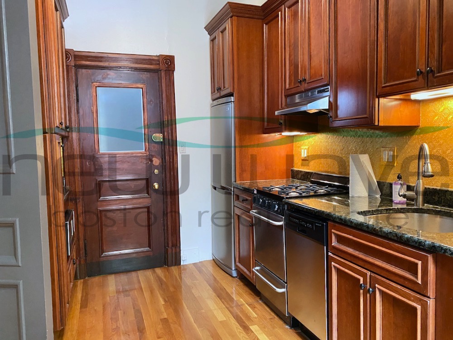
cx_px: 226
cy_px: 170
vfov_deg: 53.1
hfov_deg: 67.3
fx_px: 340
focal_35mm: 26
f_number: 1.8
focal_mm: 4.25
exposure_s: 1/30
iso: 400
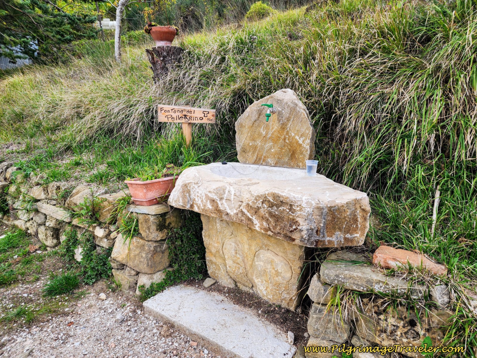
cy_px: 179
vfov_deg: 58.9
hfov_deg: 73.9
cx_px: 238
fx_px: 317
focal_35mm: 23
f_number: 1.8
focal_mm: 6.4
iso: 20
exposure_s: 1/180
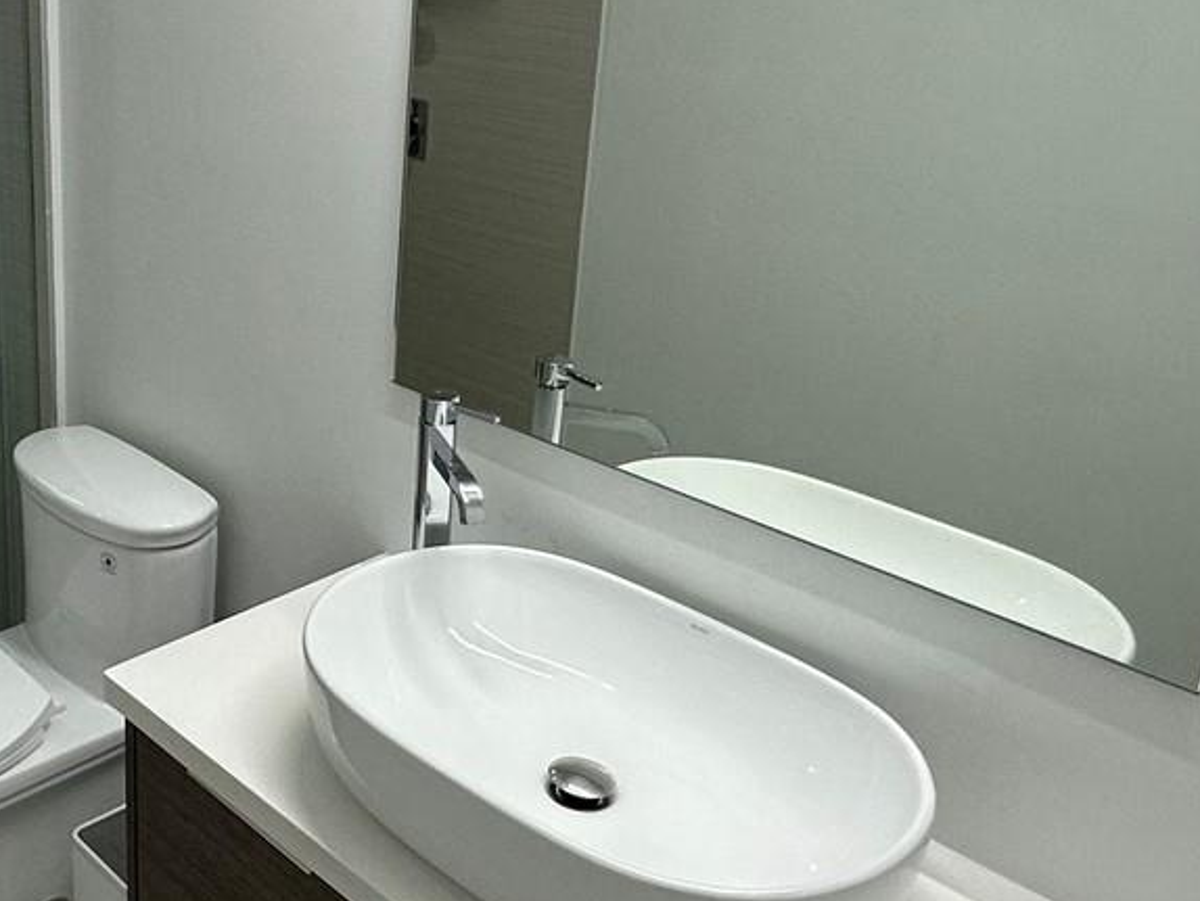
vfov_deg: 36.5
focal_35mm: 39
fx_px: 1353
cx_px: 184
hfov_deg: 44.7
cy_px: 307
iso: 160
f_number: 2.2
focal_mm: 2.22
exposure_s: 1/120
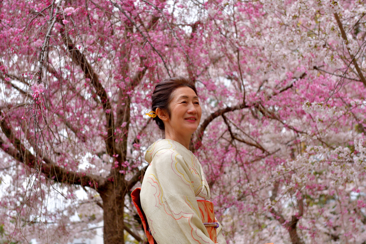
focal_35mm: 75
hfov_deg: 27.0
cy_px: 122
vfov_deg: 18.2
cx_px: 183
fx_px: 762
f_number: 4.5
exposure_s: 1/500
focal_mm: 50
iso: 400
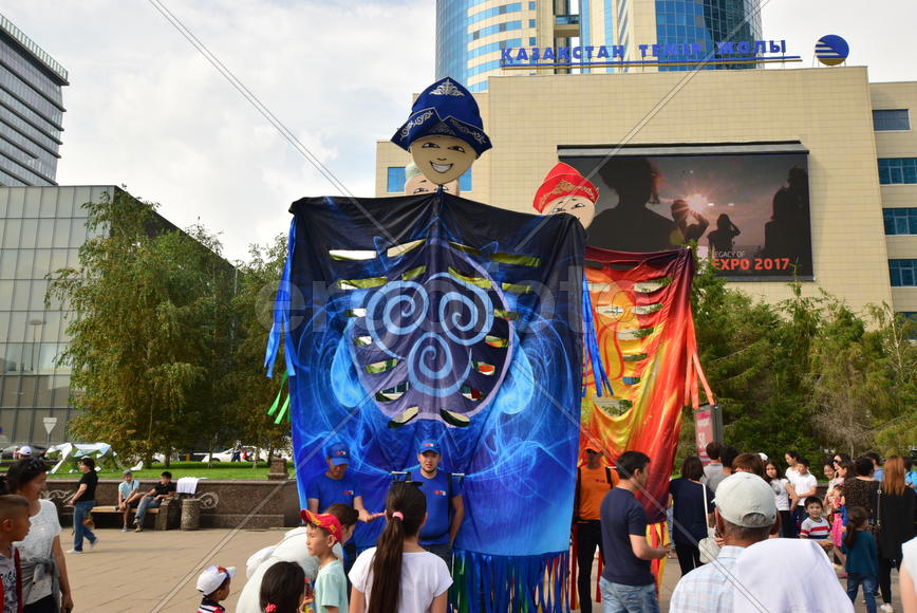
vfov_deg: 43.7
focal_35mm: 30
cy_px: 306
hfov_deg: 61.9
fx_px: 765
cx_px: 458
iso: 100
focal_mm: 20
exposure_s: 1/80
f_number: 11
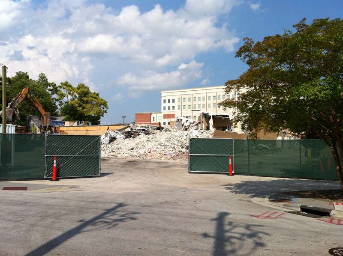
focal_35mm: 35
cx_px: 172
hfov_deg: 52.7
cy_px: 128
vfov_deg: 40.6
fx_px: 346
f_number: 2.8
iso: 80
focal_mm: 3.85
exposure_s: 1/2320
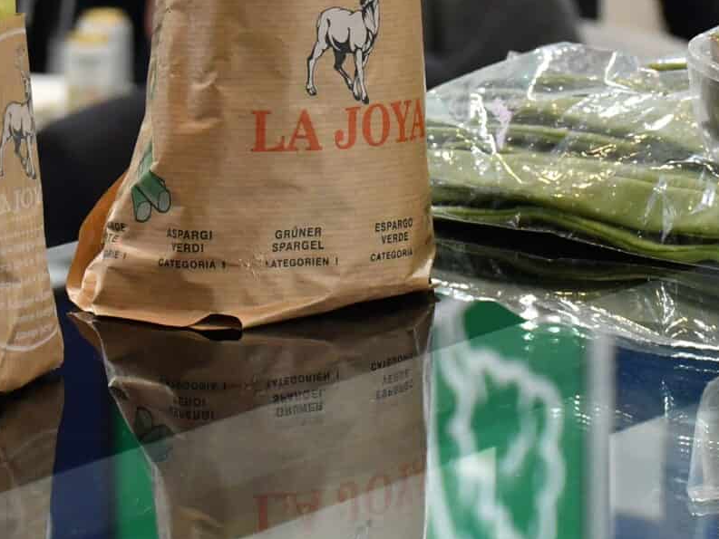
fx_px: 3677
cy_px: -229
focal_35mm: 177
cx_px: 282
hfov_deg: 11.2
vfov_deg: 8.2
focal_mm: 38
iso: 1000
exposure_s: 1/320
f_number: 5.6
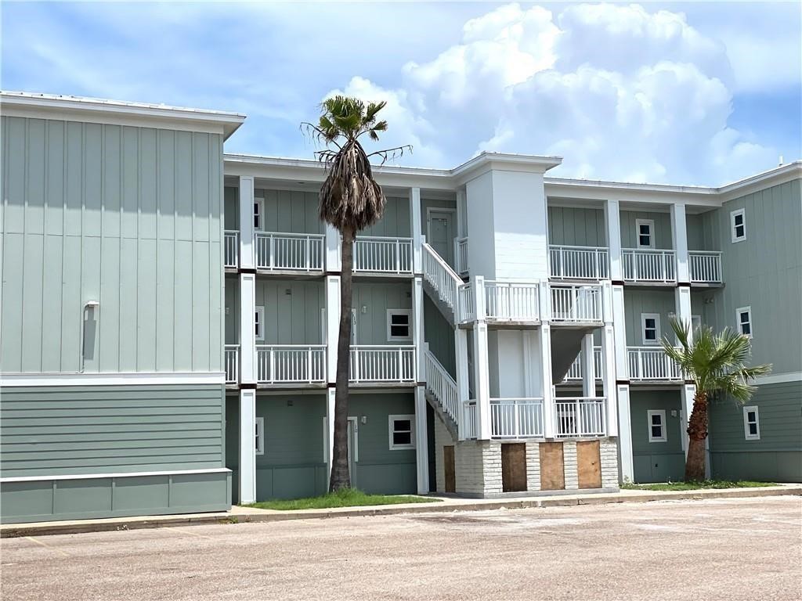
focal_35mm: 52
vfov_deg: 28.0
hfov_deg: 36.8
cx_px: 401
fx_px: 1205
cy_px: 300
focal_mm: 6
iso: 20
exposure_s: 1/3690
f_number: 2
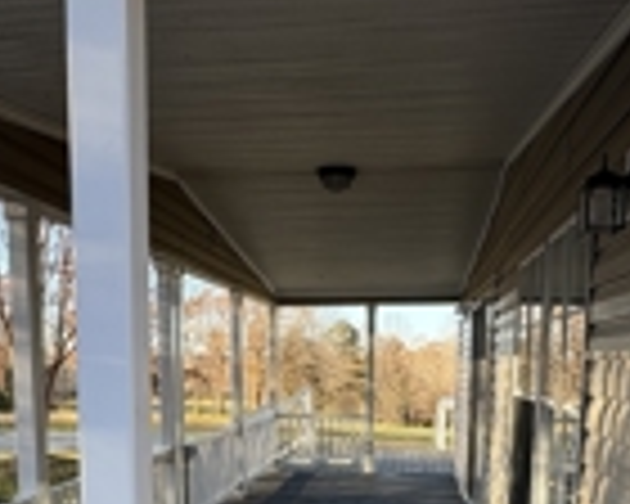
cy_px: 459
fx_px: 727
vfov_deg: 35.8
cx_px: 320
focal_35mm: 39
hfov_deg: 46.8
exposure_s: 1/273
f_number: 2.2
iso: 64
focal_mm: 2.22
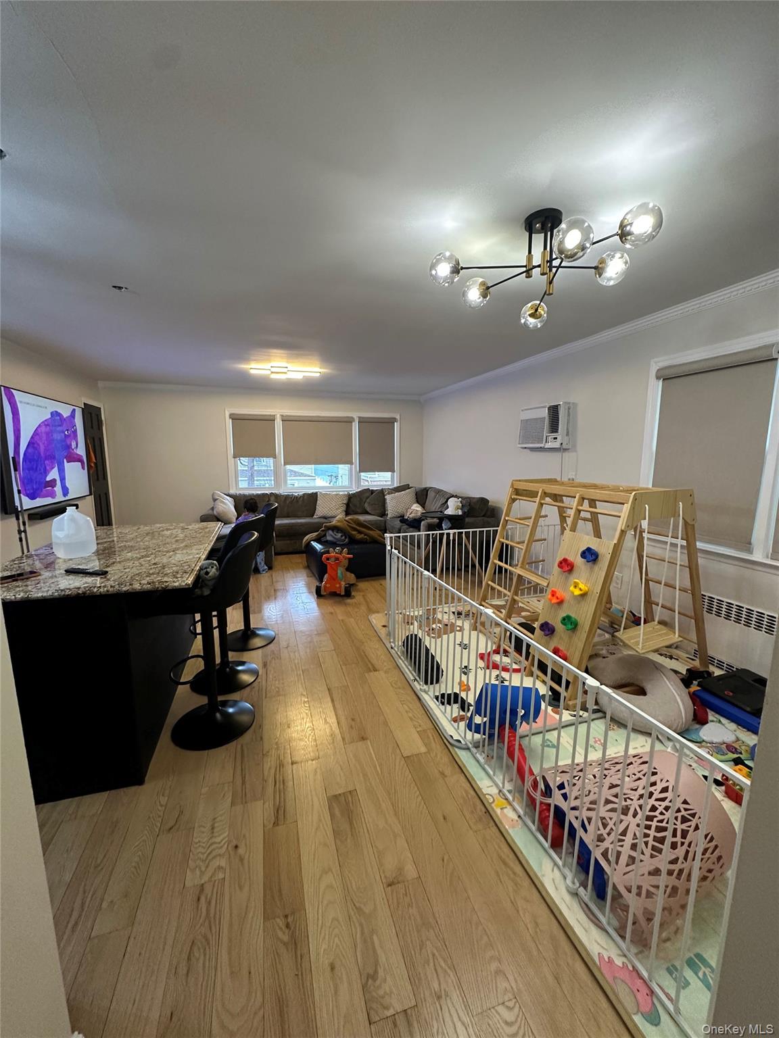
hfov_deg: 85.7
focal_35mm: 14
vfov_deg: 102.1
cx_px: 390
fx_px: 420
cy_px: 519
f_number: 2.2
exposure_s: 1/60
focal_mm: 2.22
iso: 250
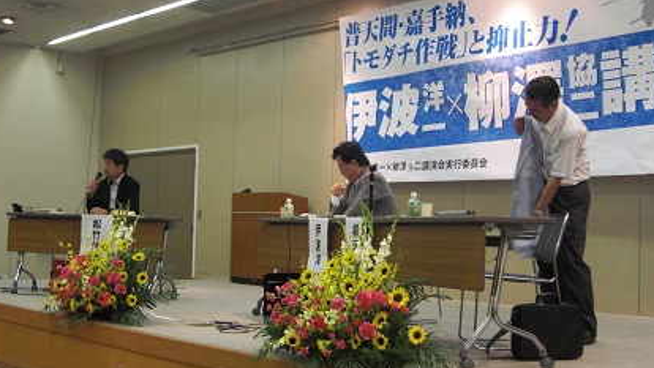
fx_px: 919
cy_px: 167
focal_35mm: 53
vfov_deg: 22.6
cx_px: 325
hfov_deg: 39.2
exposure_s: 1/20
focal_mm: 8.2
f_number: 3.3
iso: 200
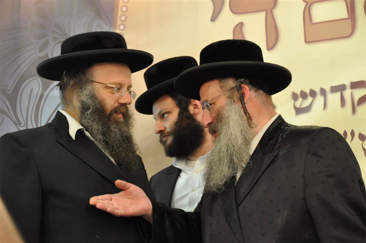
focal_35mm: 105
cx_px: 183
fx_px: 1066
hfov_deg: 19.5
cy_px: 122
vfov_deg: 13.0
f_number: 5
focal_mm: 70
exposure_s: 1/30
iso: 1400
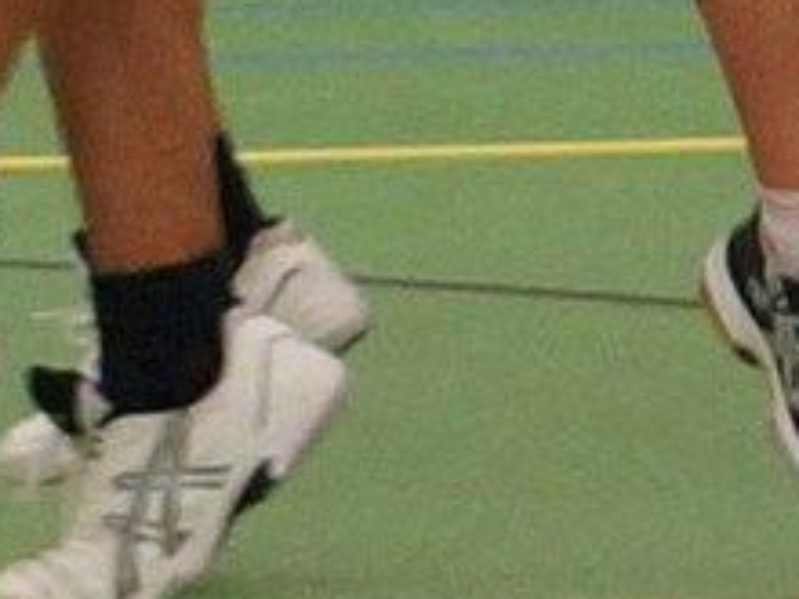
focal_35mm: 188
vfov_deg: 7.2
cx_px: 403
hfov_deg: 10.5
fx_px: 4339
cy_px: -1031
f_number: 2.8
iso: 800
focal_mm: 28
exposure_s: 1/200
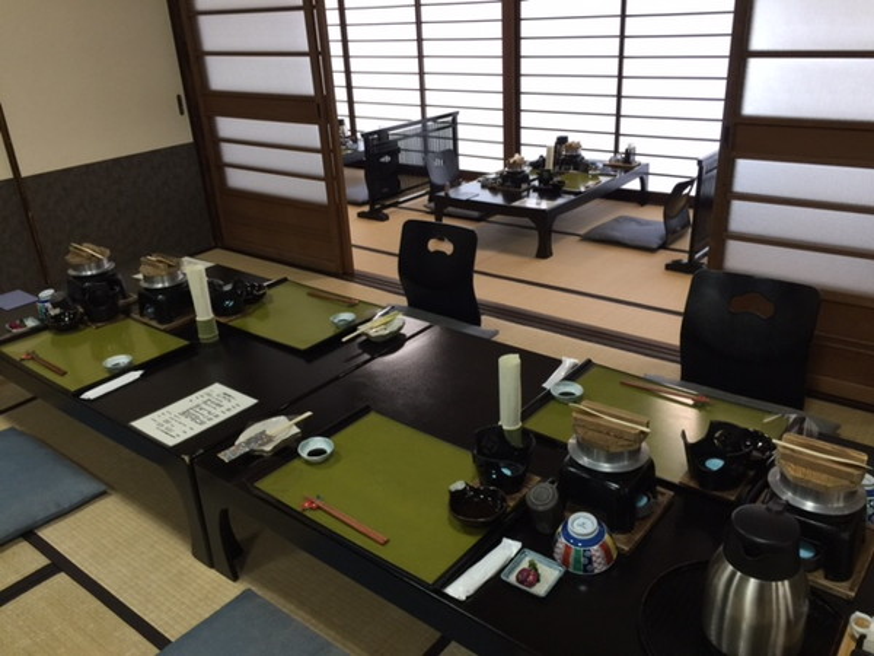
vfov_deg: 48.2
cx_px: 437
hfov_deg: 61.7
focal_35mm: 29
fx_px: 732
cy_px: 328
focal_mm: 4.15
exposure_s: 1/30
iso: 40
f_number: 2.2
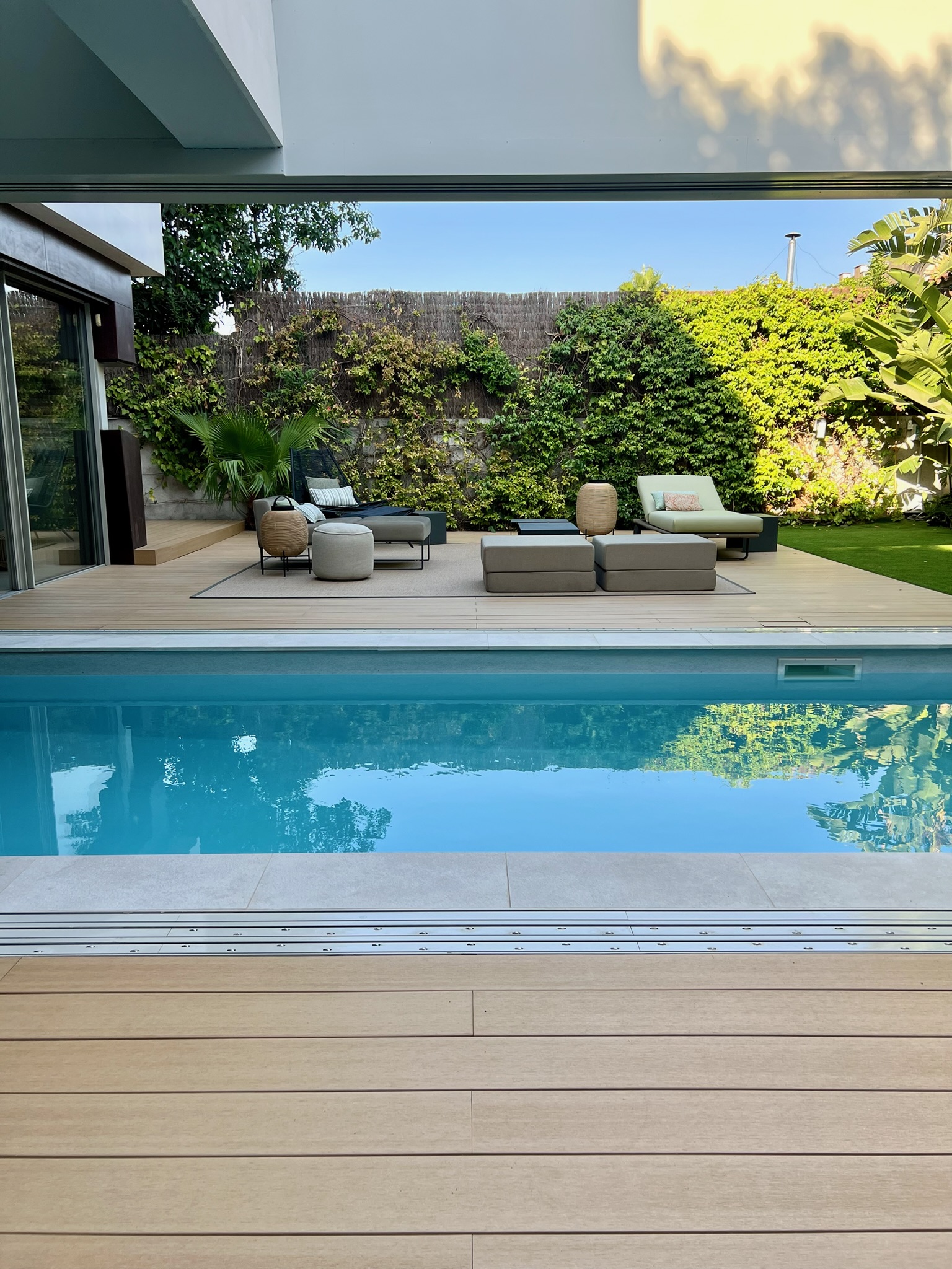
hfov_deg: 53.1
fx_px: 953
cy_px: 634
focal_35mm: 26
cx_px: 476
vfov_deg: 67.3
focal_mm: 5.7
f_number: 1.5
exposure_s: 1/643
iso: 50
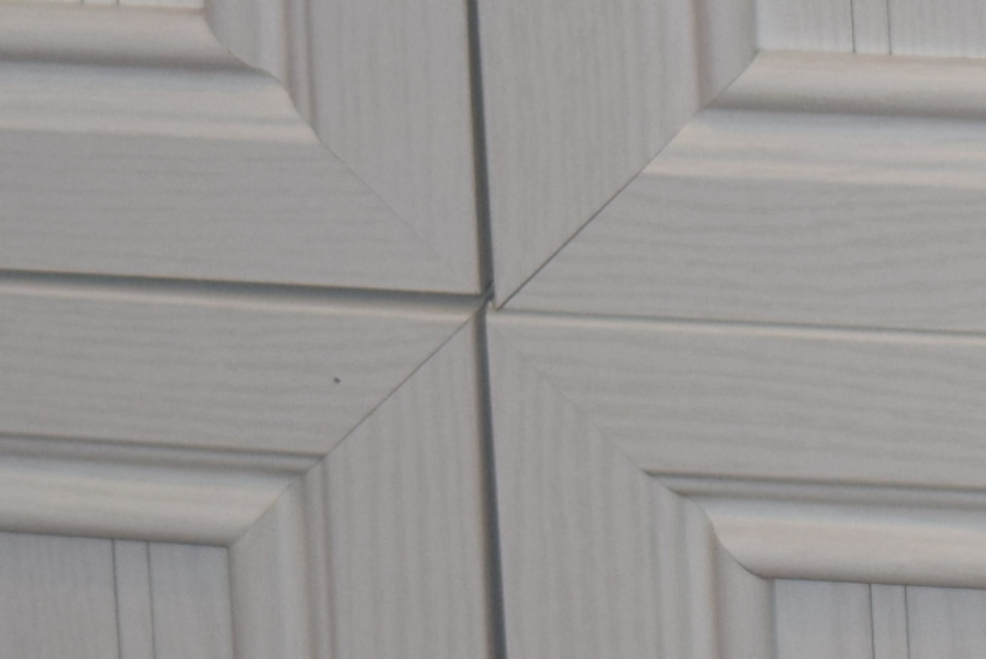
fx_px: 9754
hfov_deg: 5.8
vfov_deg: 3.9
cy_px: 746
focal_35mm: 356
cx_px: 1214
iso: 800
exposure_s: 1/60
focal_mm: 52
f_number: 5.6
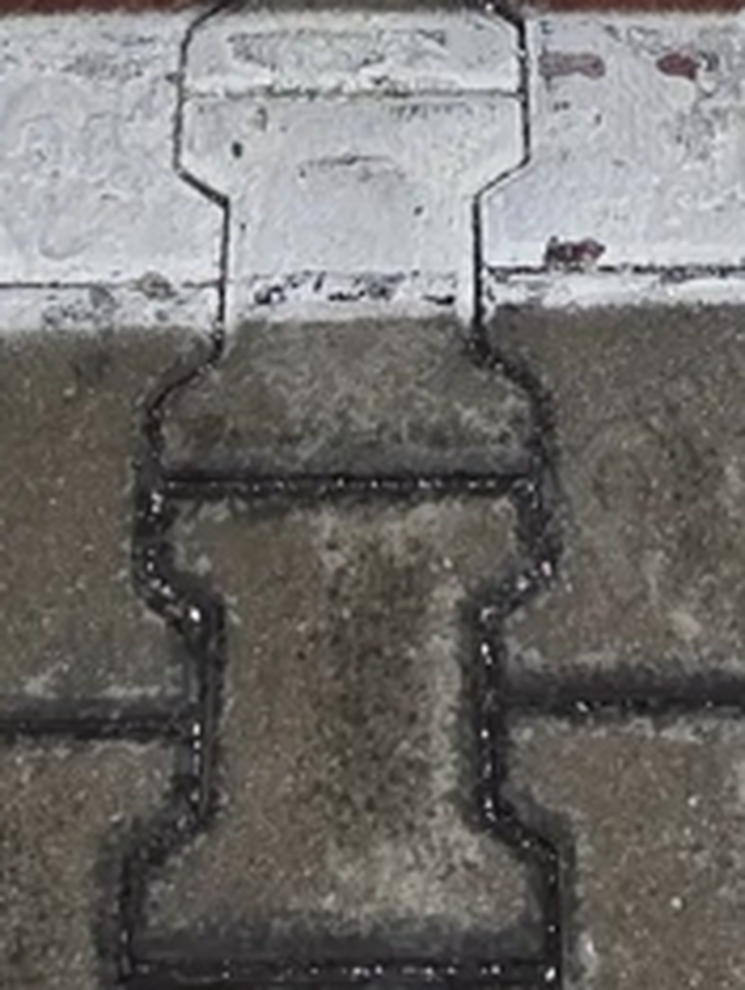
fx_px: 3752
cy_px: -1713
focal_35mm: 131
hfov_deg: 11.3
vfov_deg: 11.2
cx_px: 499
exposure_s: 1/667
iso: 80
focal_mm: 5.4
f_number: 1.8
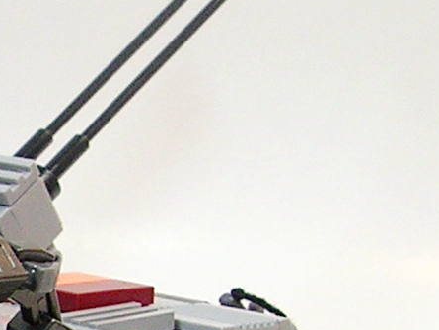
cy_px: 435
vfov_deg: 8.4
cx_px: -165
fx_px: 2220
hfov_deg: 11.0
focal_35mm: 175
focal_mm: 5.8
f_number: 2.8
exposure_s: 1/90.1
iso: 50
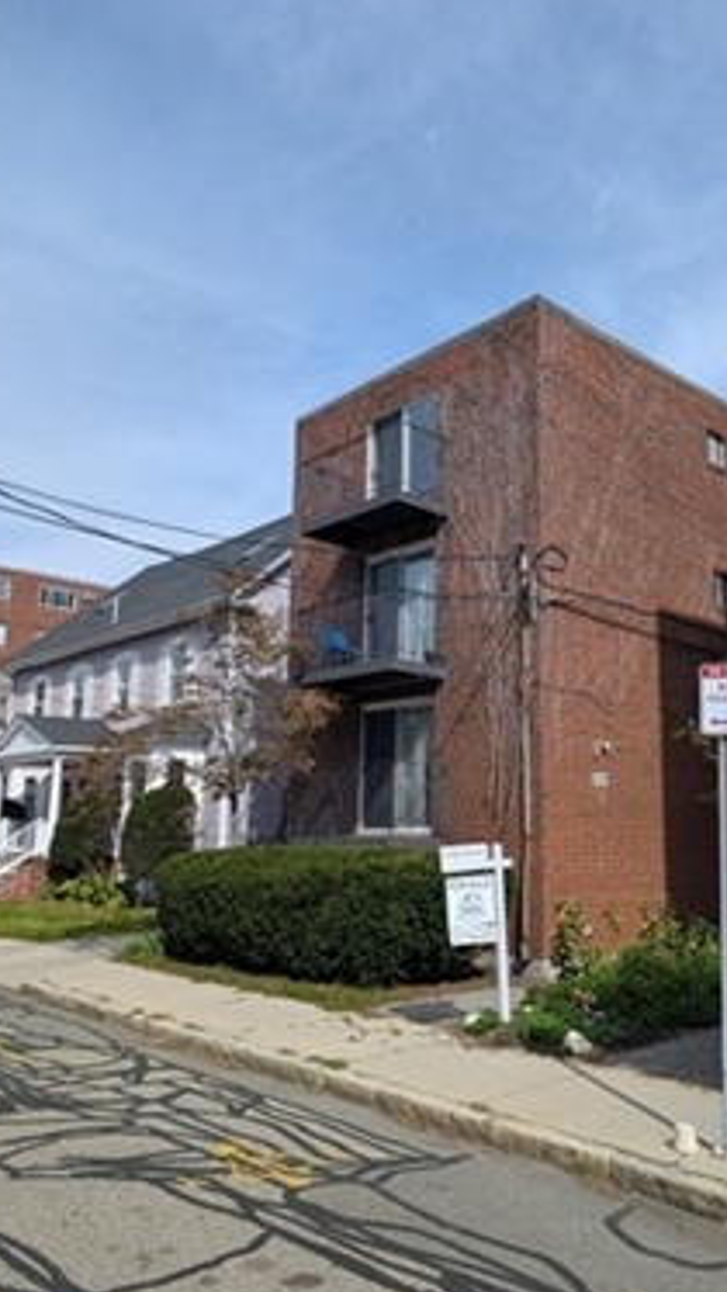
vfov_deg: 67.9
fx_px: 959
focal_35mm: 28
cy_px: 649
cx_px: 365
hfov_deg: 41.5
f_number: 1.68
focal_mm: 6.9
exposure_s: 1/1271
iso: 18
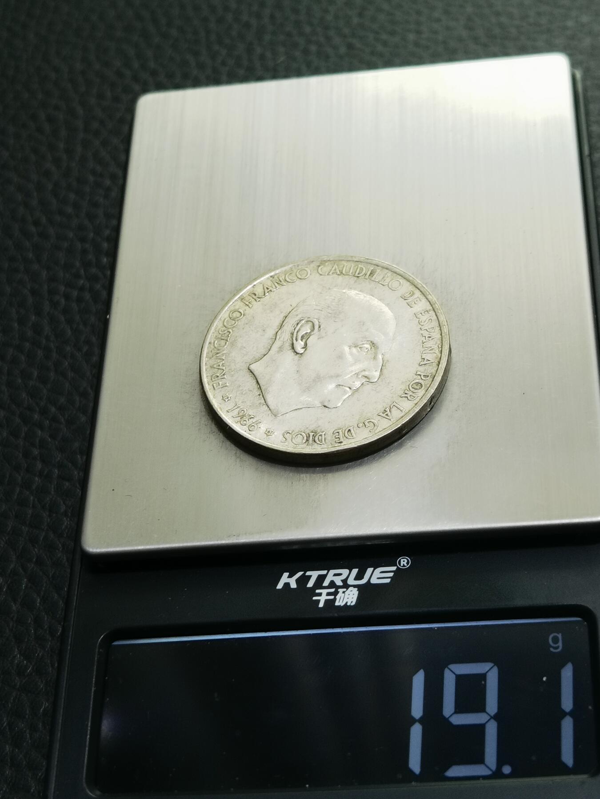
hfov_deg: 23.3
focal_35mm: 63
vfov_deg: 30.7
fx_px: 1456
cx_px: 300
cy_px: 400
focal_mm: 6.67
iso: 80
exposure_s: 1/100
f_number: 1.9
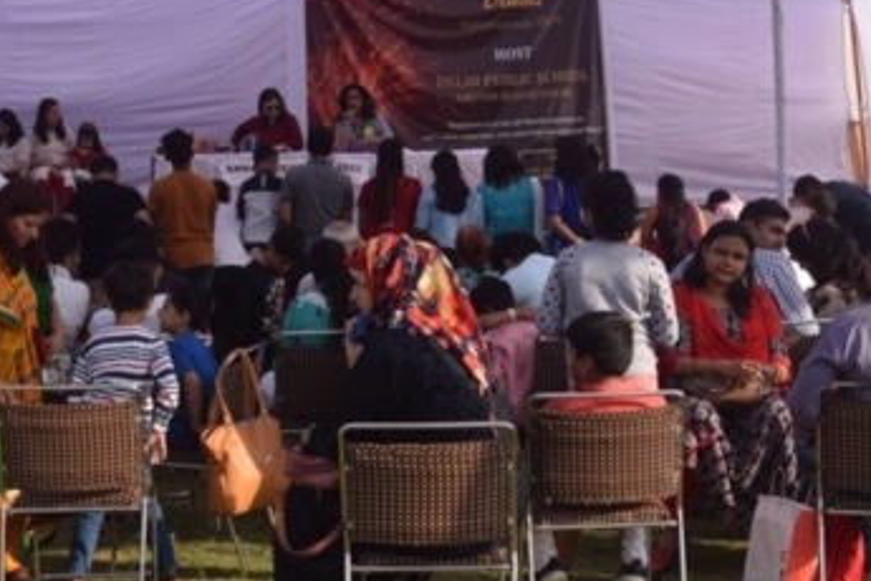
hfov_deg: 25.9
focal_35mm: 78
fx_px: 1887
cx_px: 316
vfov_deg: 17.4
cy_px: 182
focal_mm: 28
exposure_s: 1/320
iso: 200
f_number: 9
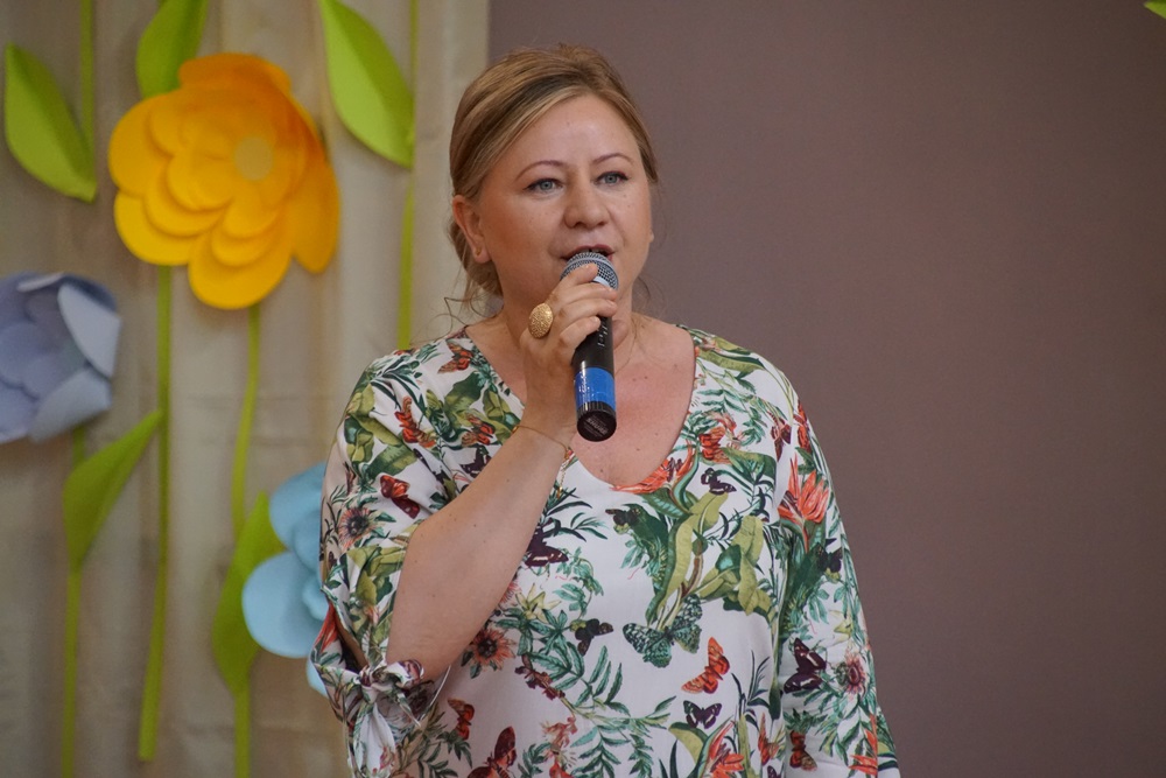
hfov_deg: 7.6
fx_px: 8746
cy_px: 389
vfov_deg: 5.1
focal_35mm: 270
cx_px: 583
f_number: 6.3
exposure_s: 1/320
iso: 3200
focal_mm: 180
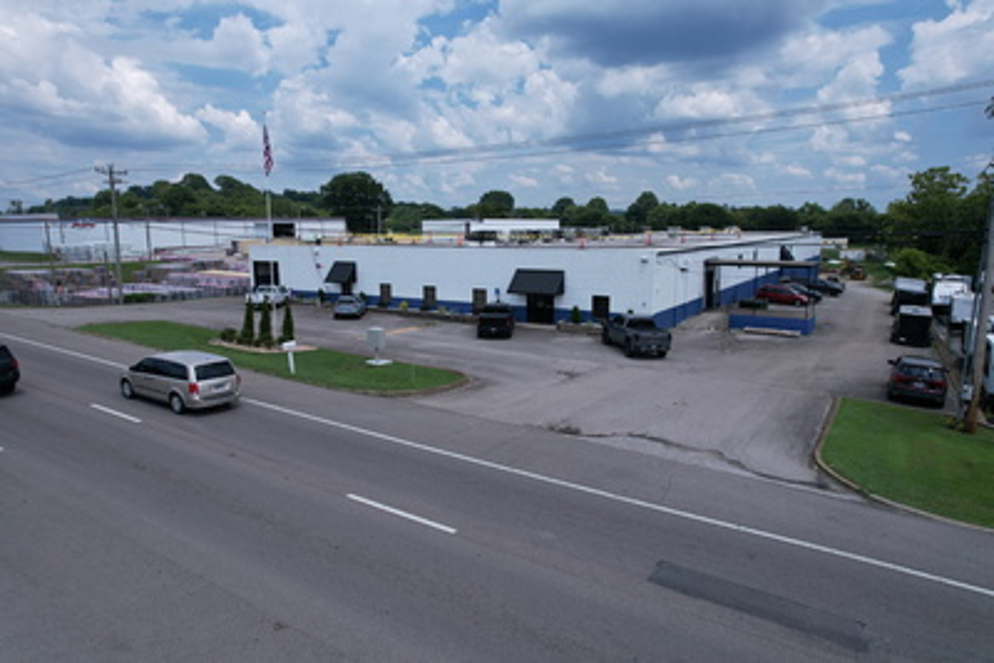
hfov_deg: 78.6
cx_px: 497
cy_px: 332
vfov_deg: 57.3
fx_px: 608
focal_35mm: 22
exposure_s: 1/3000
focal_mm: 8.38
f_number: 2.8
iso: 110
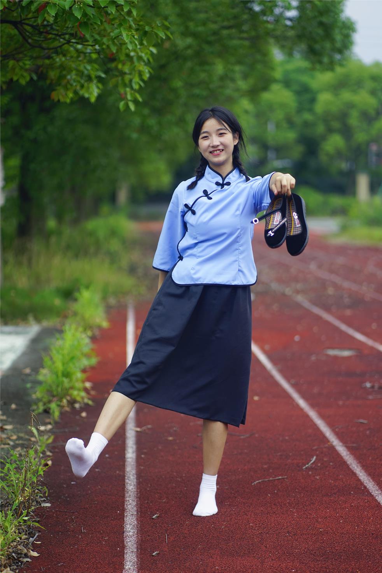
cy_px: 286
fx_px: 1352
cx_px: 191
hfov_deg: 16.1
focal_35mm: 85
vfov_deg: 23.9
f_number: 1.8
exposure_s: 1/1250
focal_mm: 85
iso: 125
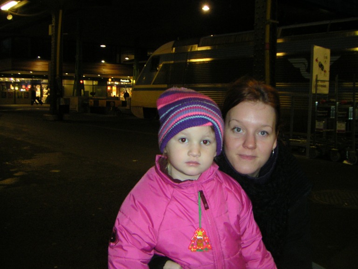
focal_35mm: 39
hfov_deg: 47.9
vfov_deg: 36.8
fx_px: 403
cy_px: 134
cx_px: 179
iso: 200
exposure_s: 1/45
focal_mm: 5.1
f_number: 2.9
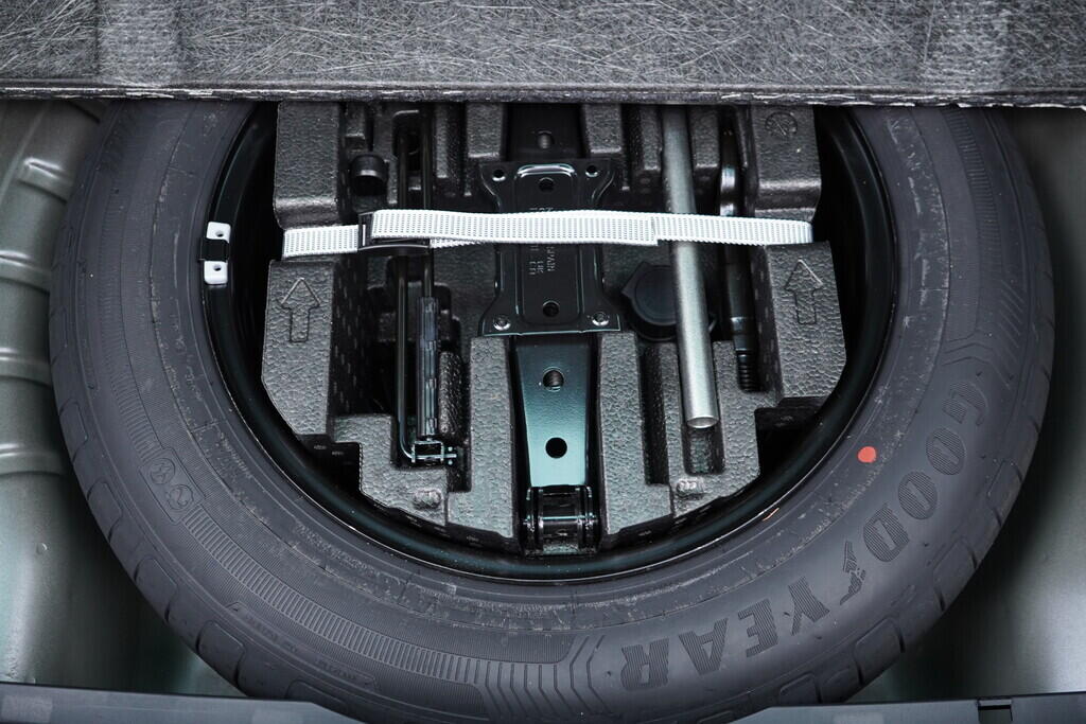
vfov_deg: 36.9
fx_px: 1086
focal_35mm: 36
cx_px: 543
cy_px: 362
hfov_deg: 53.1
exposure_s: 1/40
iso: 400
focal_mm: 24
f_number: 2.8
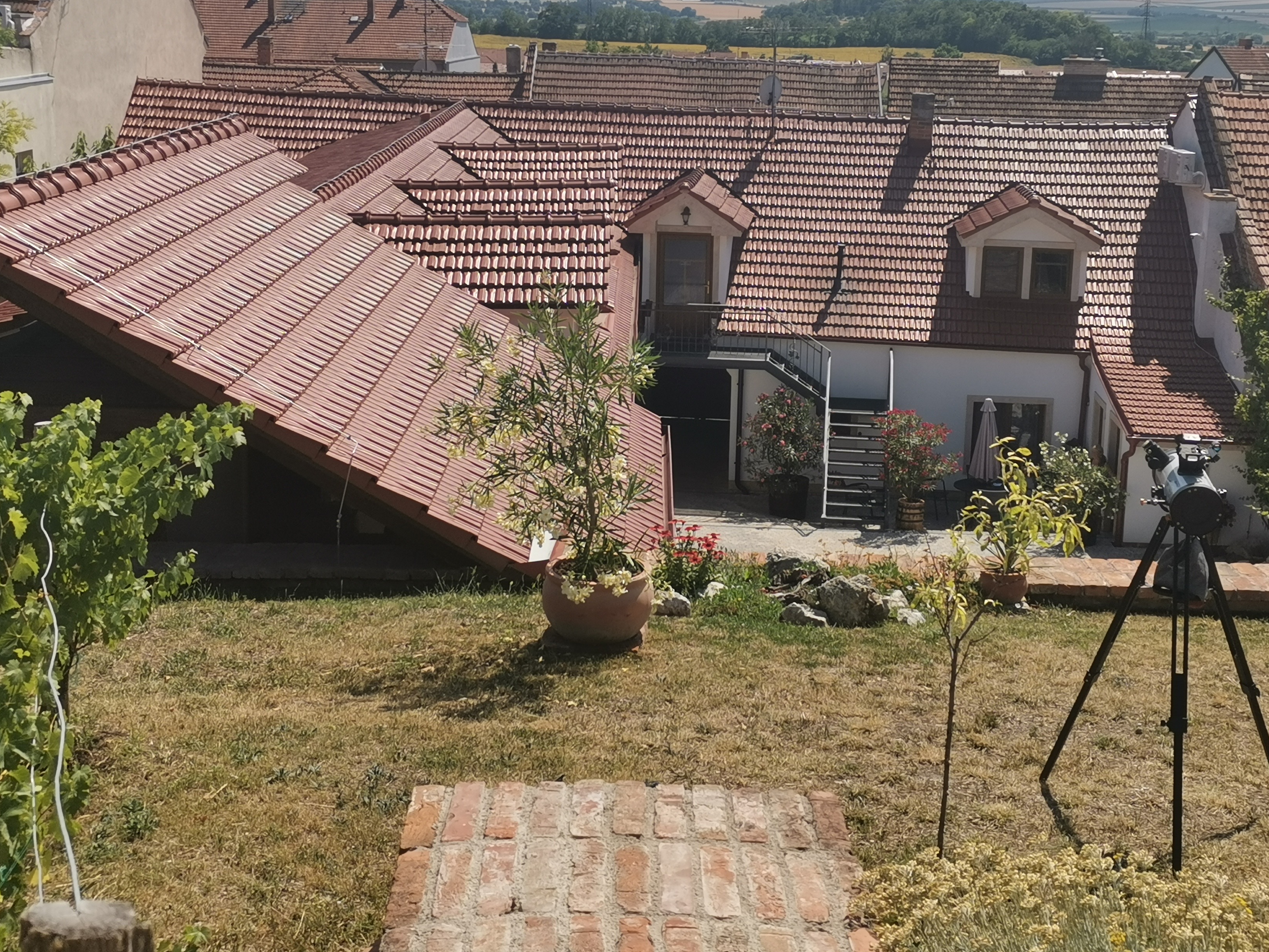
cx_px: 694
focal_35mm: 49
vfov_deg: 29.6
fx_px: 1796
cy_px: 371
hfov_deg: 38.9
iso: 50
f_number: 1.8
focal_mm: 4.75
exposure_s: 1/2174
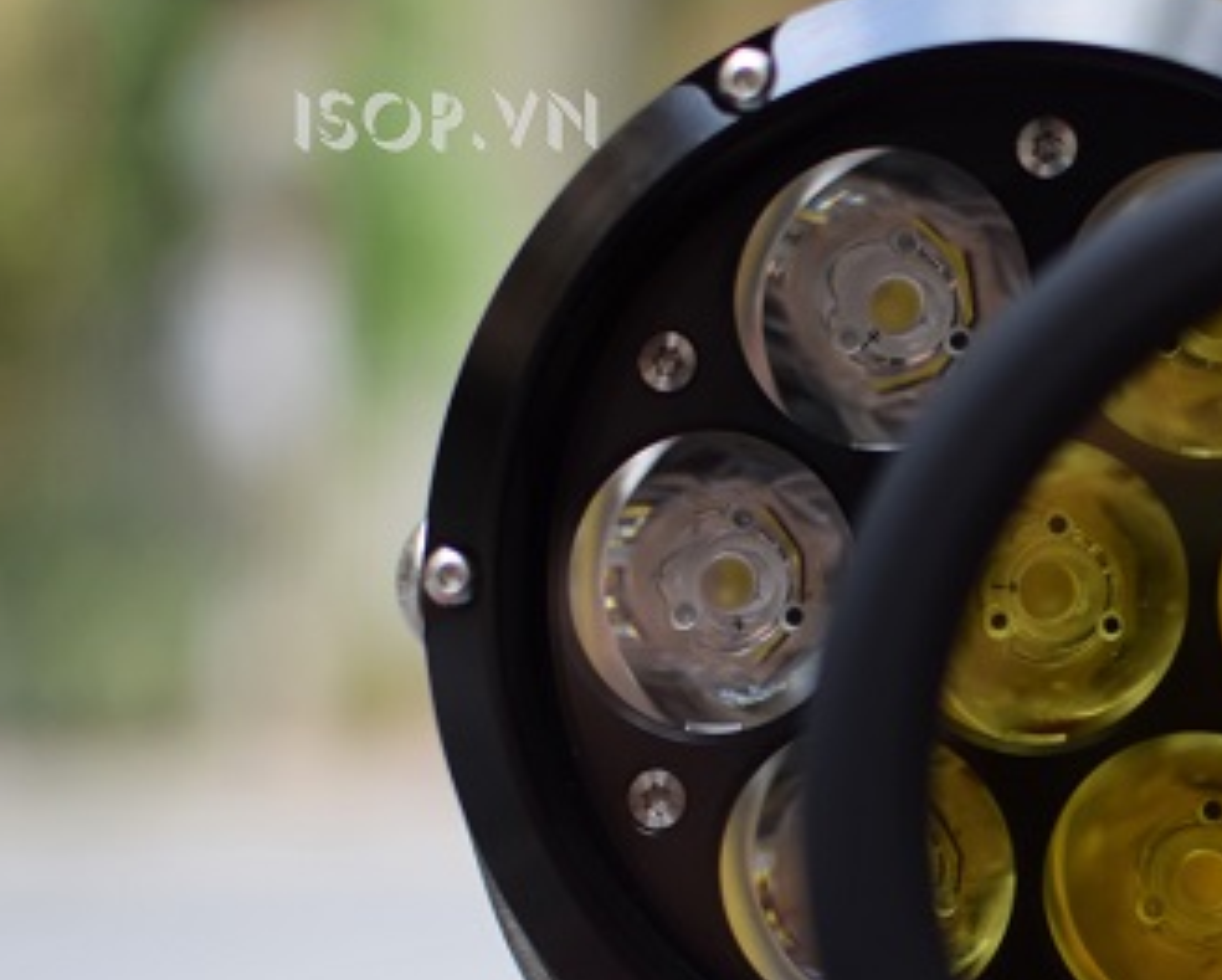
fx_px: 3801
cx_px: 1181
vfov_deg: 14.6
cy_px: 730
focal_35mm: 105
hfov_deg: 17.9
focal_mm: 35
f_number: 1.8
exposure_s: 1/500
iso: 250
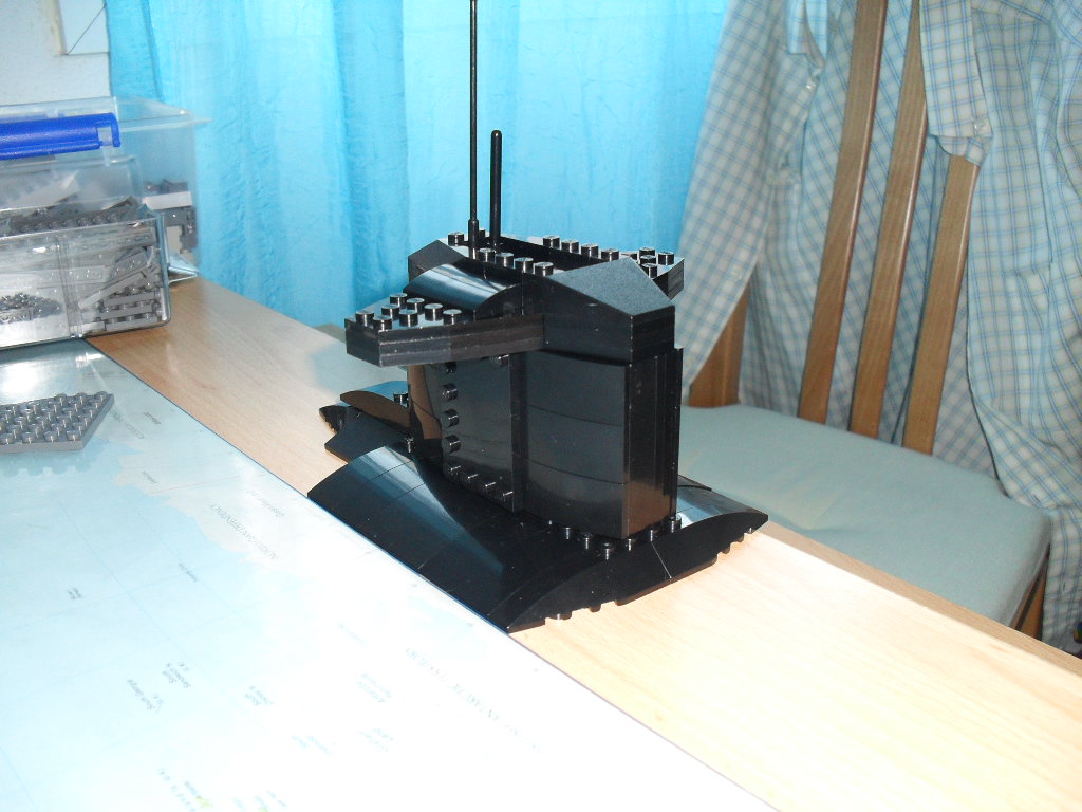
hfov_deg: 52.6
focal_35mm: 35
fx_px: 1094
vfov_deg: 40.7
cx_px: 541
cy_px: 406
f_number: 3.2
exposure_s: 1/45
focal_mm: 6.3
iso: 200
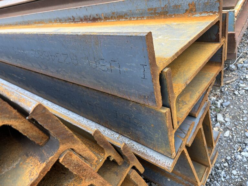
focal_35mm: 26
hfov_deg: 67.3
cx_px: 124
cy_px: 93
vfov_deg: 53.1
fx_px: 186
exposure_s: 1/71
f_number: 1.6
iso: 125
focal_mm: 5.96
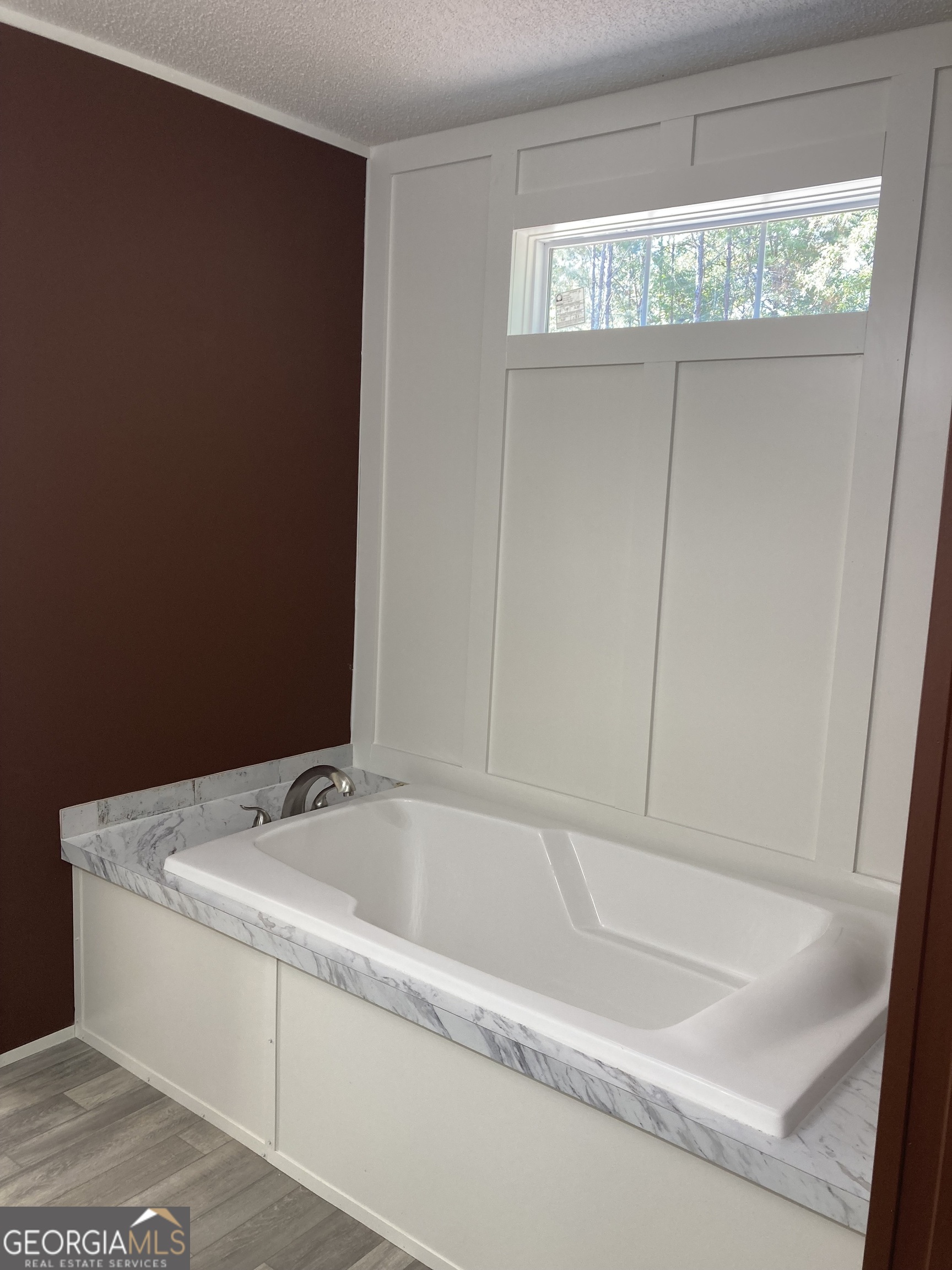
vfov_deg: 63.4
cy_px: 635
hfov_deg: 49.7
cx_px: 476
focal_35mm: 28
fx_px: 1027
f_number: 1.8
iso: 50
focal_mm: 3.99
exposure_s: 1/60
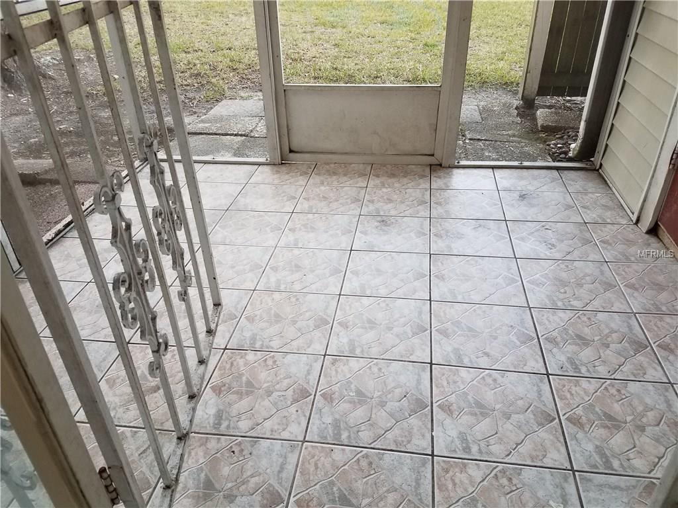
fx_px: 509
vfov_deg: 53.1
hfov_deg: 67.3
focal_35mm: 26
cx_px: 339
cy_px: 254
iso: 125
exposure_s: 1/60
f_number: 1.7
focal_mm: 4.2
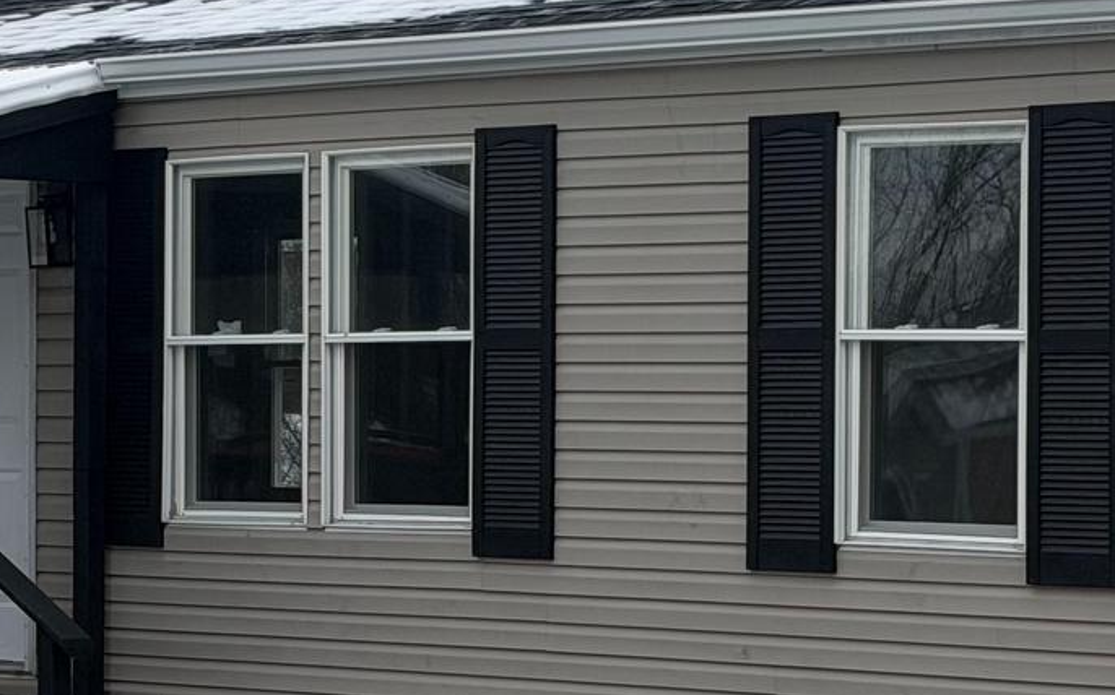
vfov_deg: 8.6
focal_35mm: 152
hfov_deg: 13.7
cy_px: 369
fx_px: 4617
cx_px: 338
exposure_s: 1/3891
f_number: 1.78
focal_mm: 6.76
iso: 64
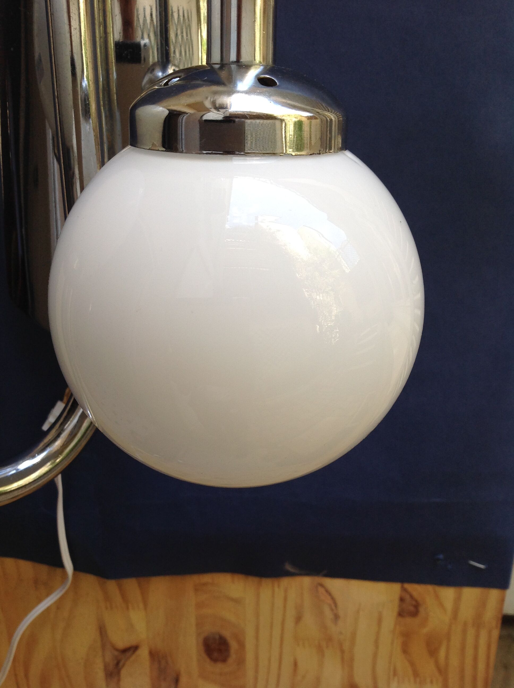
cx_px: 257
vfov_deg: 52.7
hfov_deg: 40.6
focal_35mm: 35
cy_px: 344
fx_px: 695
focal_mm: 4.28
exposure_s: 1/139
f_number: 2.4
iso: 50
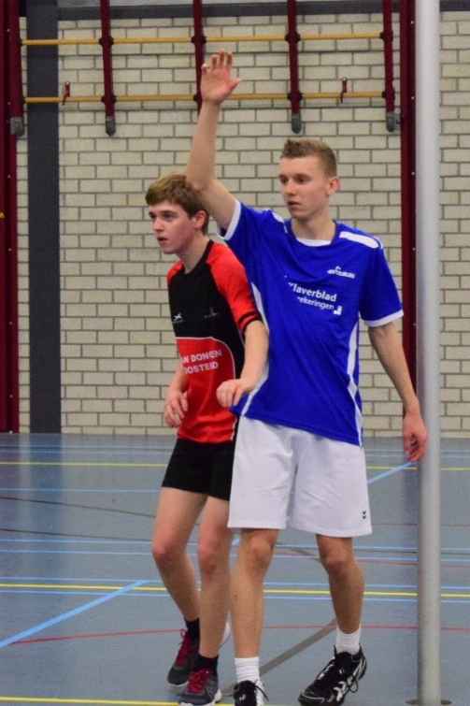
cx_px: 235
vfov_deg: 26.0
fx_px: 1528
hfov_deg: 17.5
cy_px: 353
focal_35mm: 78
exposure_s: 1/200
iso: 5000
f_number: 7.1
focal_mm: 52
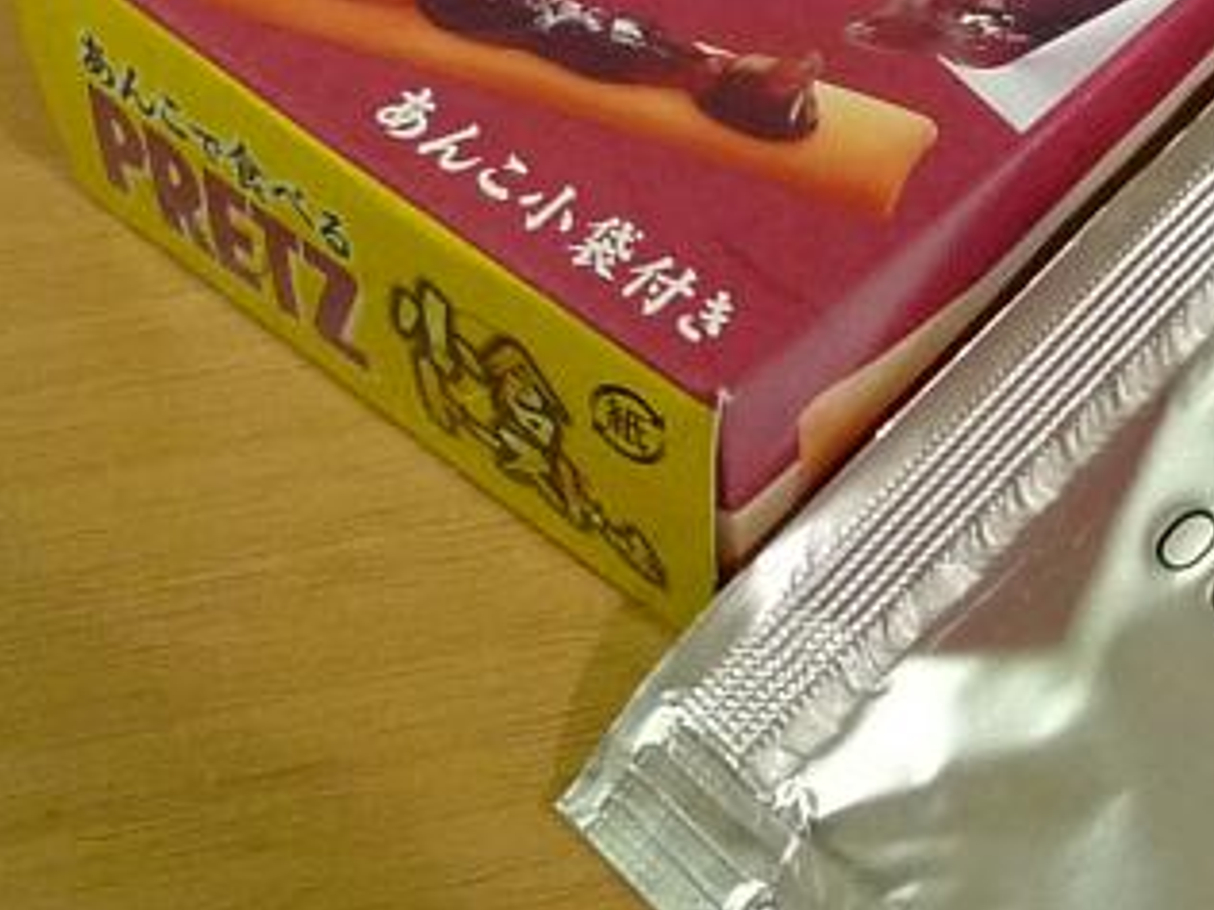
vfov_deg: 12.3
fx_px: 4173
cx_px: 1398
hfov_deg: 16.0
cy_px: 42
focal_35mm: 119
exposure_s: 1/30
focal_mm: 5.4
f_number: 2.5
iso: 400
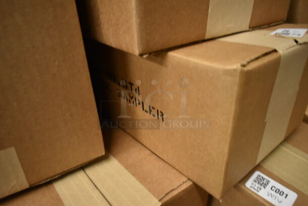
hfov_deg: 67.3
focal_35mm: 27
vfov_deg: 48.0
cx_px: 154
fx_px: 231
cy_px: 103
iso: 3600
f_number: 3.5
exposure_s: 1/125
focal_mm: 18
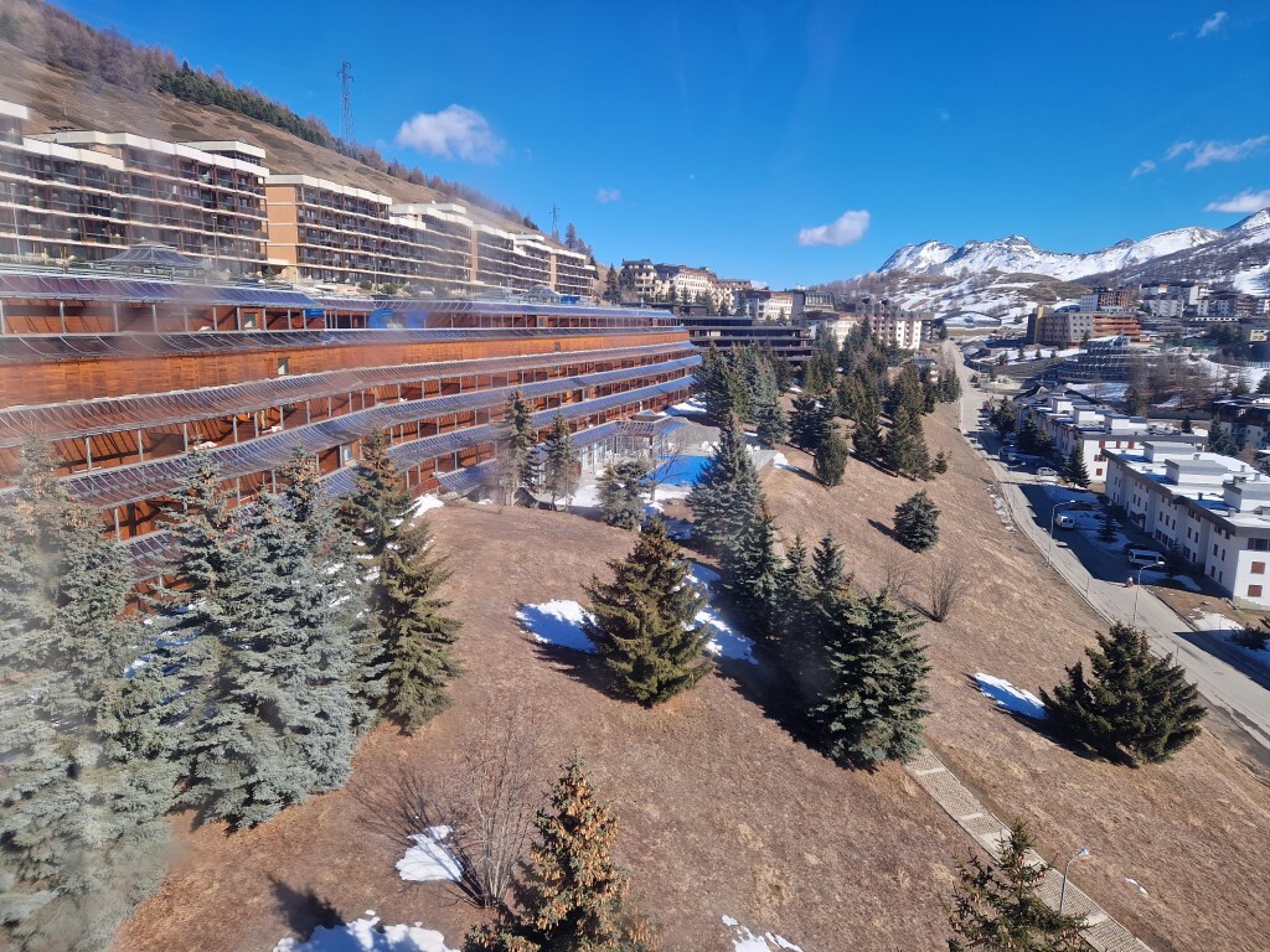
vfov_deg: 58.9
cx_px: 635
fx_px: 844
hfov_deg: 73.9
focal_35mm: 23
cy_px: 476
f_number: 1.8
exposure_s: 1/564
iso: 50
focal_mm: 5.4
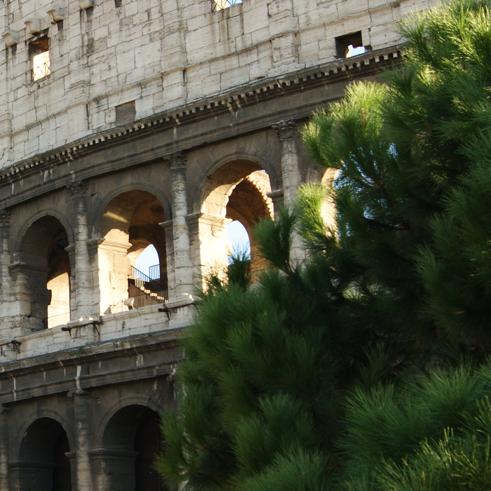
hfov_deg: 20.2
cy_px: 298
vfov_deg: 20.9
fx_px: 1332
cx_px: -13
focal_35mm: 83
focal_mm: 26
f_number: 8
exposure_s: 1/60
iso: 100
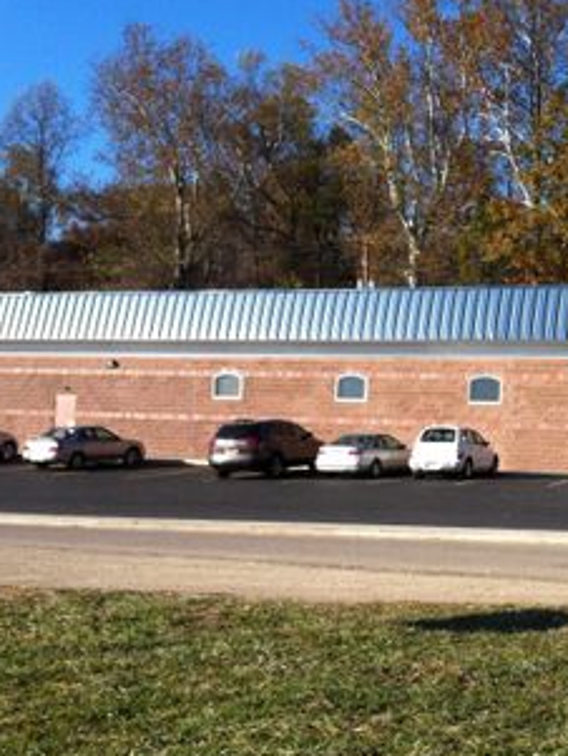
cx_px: 525
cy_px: 370
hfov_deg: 24.4
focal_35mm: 58
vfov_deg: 33.2
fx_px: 1268
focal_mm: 3.85
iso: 80
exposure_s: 1/973
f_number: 2.8
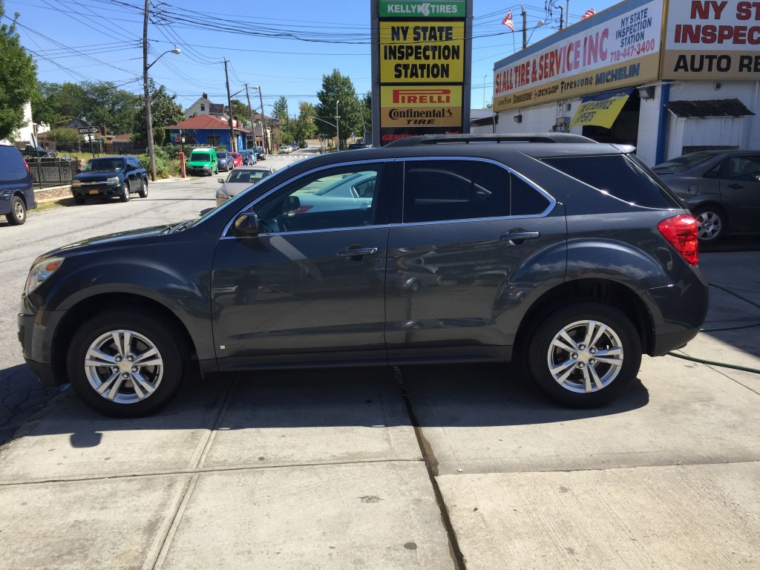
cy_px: 285
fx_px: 637
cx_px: 380
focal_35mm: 29
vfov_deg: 48.2
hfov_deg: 61.7
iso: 32
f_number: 2.2
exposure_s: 1/964
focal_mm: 4.15
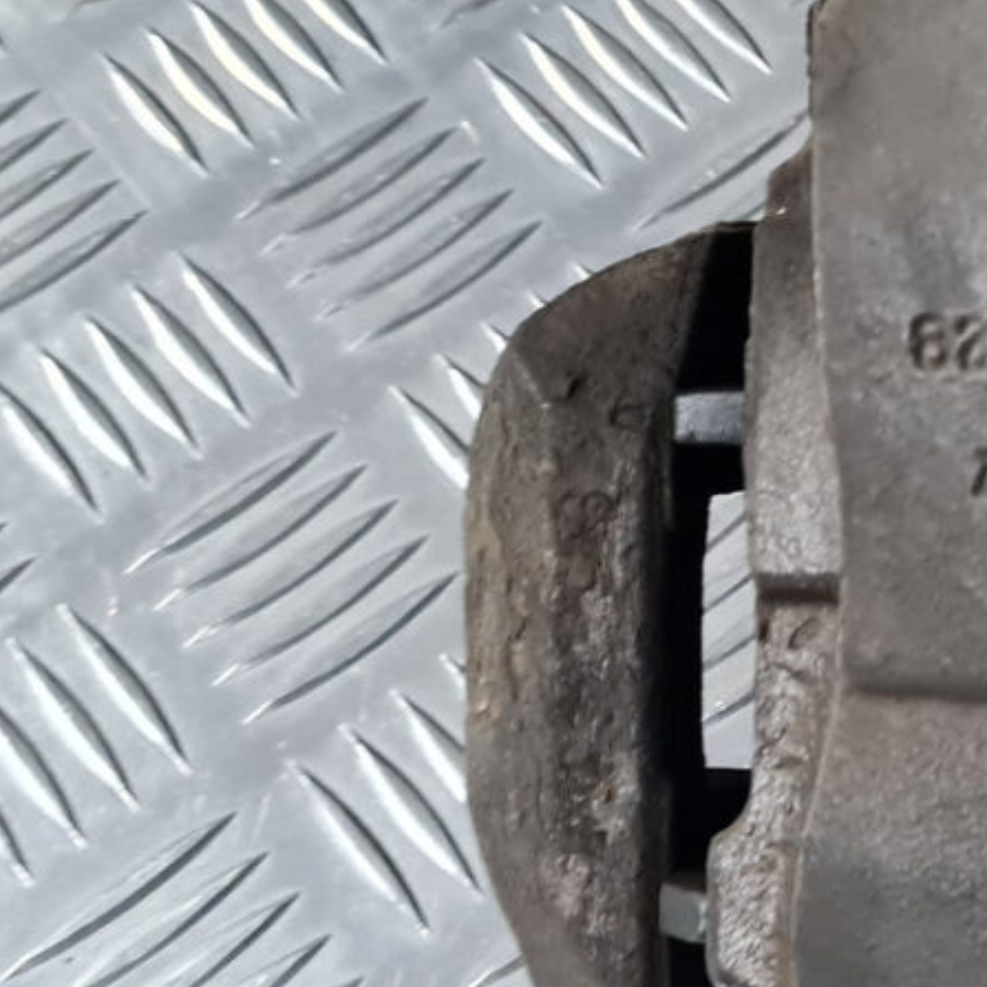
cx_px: 1435
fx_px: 2323
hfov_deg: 20.8
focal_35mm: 72
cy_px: 539
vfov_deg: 24.0
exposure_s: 1/25
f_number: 1.8
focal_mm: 5.4
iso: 640
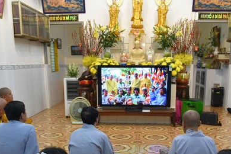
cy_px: 114
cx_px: 123
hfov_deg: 48.4
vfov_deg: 32.8
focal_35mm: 40
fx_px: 257
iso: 640
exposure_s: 1/80
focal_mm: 24
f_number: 4.5
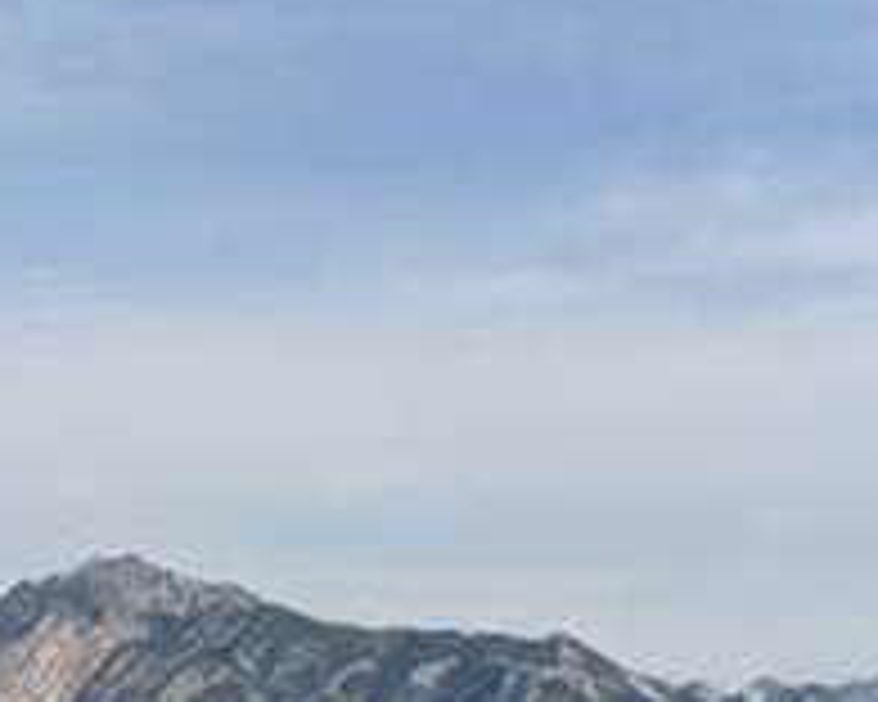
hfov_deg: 17.4
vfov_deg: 14.2
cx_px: 23
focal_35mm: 108
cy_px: 526
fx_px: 2806
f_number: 1.8
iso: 78
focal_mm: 4.44
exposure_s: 1/2611
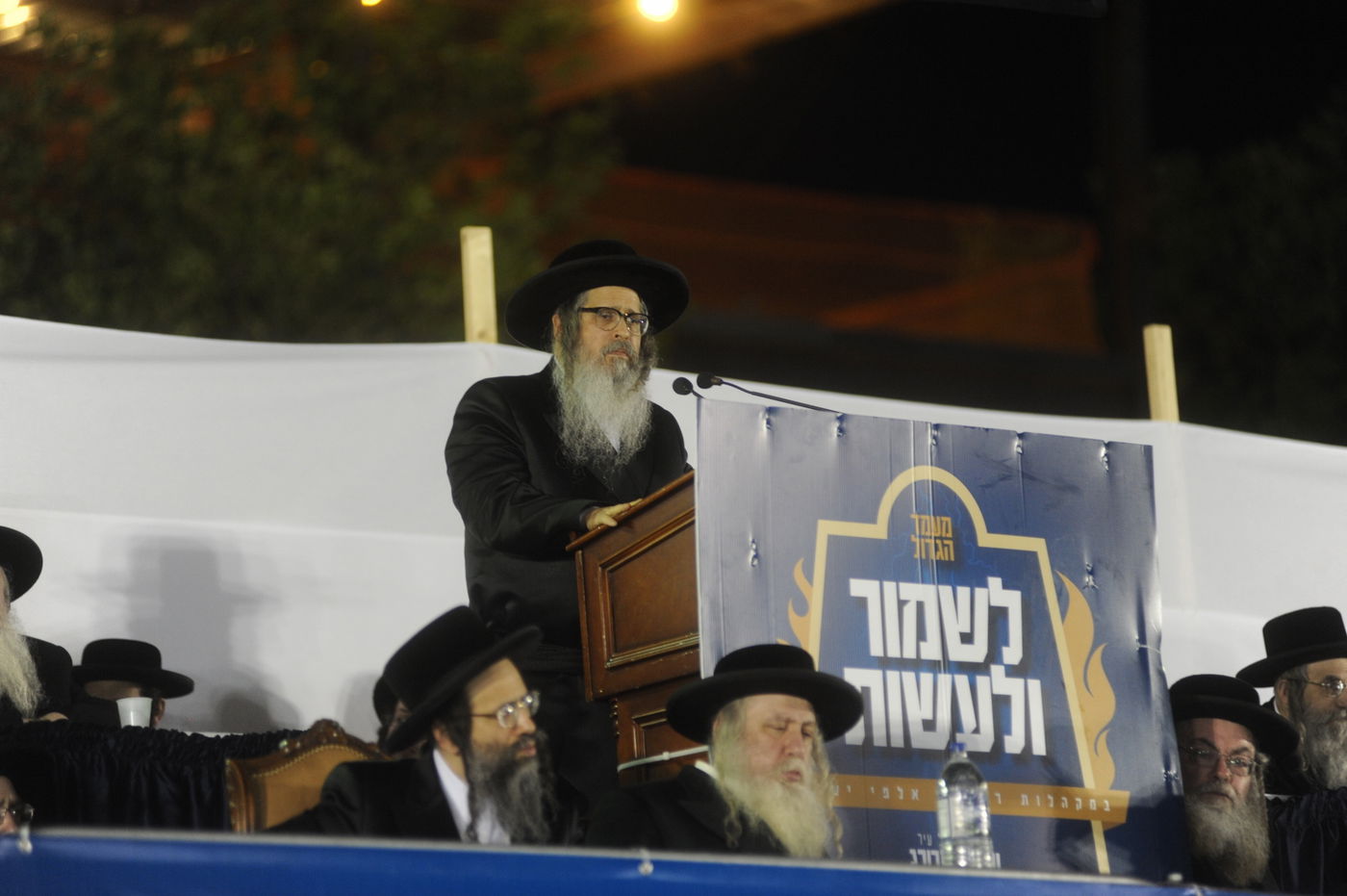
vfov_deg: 6.9
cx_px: 674
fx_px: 7477
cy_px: 448
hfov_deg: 10.3
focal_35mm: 200
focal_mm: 200
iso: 1600
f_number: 2.8
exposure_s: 1/125
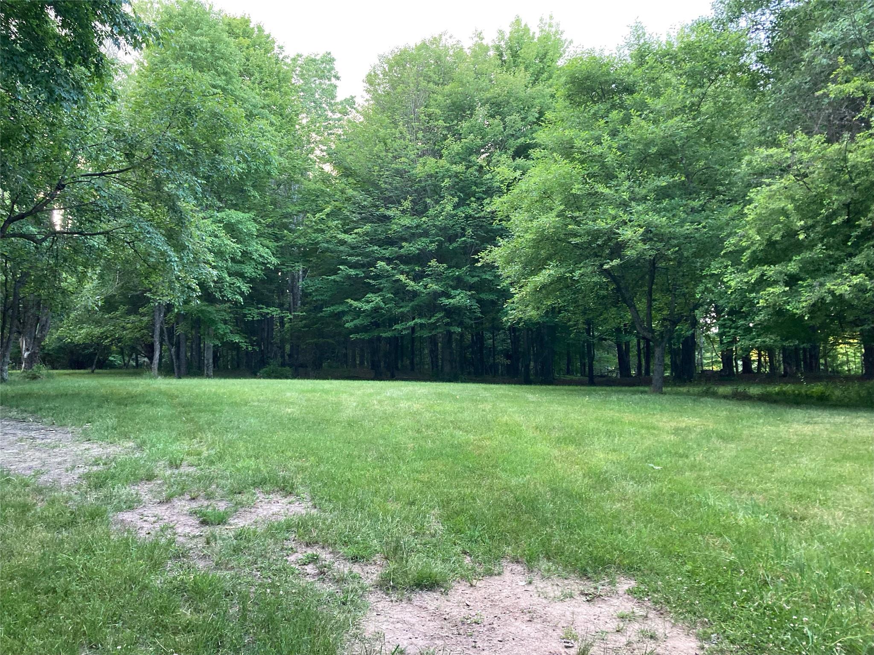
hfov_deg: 63.4
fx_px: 707
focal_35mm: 28
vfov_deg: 49.7
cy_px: 328
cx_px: 437
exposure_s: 1/60
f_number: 1.8
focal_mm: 3.99
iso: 160
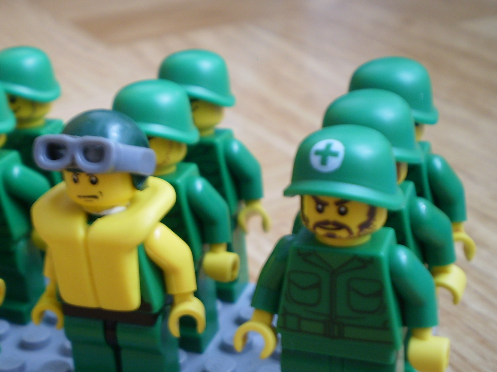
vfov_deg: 25.1
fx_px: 833
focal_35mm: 58
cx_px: 171
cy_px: 234
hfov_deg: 33.0
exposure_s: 1/10
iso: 125
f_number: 3.5
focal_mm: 7.4
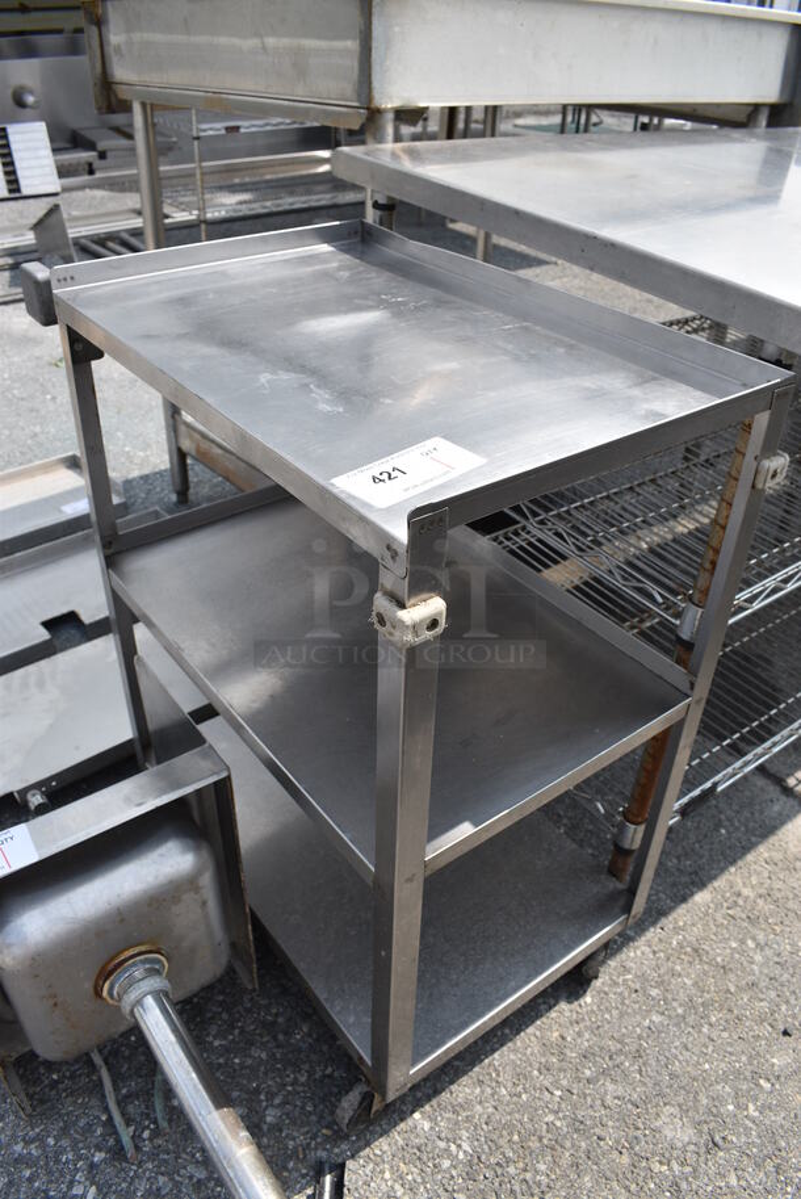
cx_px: 400
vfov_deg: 67.3
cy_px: 600
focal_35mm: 27
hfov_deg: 48.0
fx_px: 900
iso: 200
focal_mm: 18
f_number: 8
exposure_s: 1/500
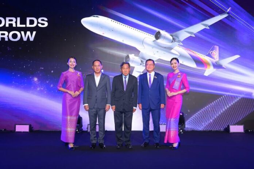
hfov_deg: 62.0
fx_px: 212
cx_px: 127
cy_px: 84
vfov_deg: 43.5
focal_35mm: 30
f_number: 4
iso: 800
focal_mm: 30
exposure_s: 1/160
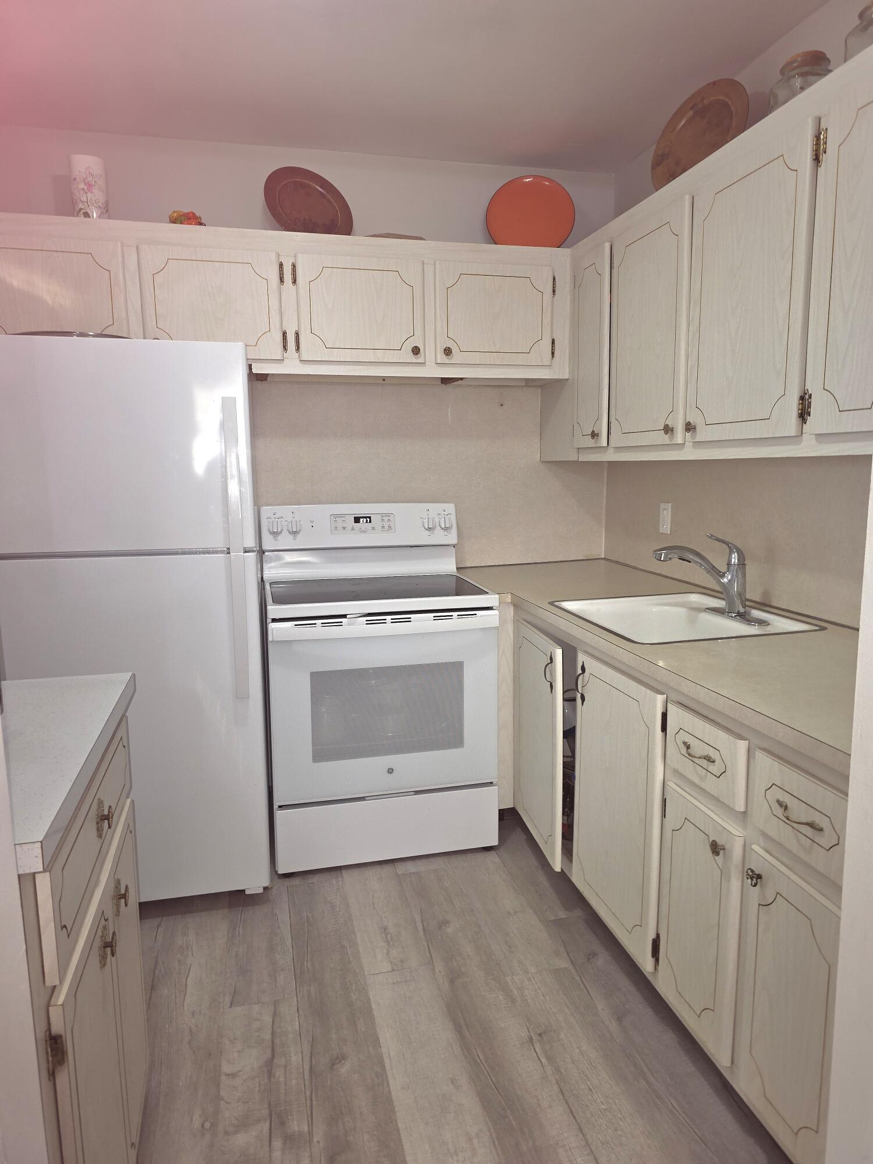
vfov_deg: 73.9
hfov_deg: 58.9
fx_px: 773
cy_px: 582
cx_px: 436
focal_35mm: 23
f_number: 1.7
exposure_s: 1/24
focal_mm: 6.3
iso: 100
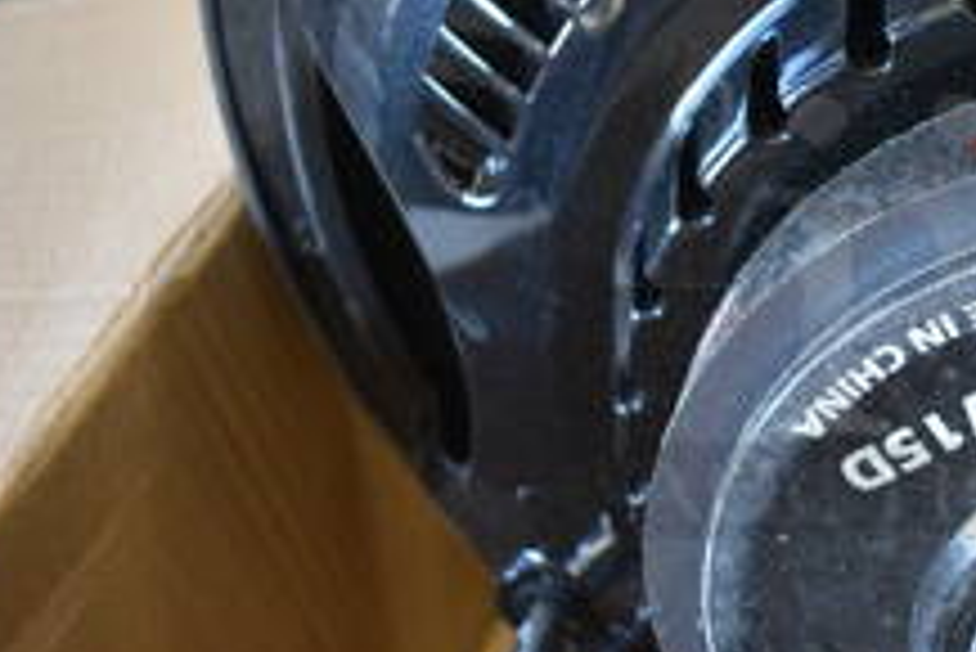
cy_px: 301
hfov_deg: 24.7
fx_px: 2062
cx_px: 1097
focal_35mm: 76
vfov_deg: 18.0
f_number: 3.5
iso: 1250
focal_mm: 18
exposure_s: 1/125
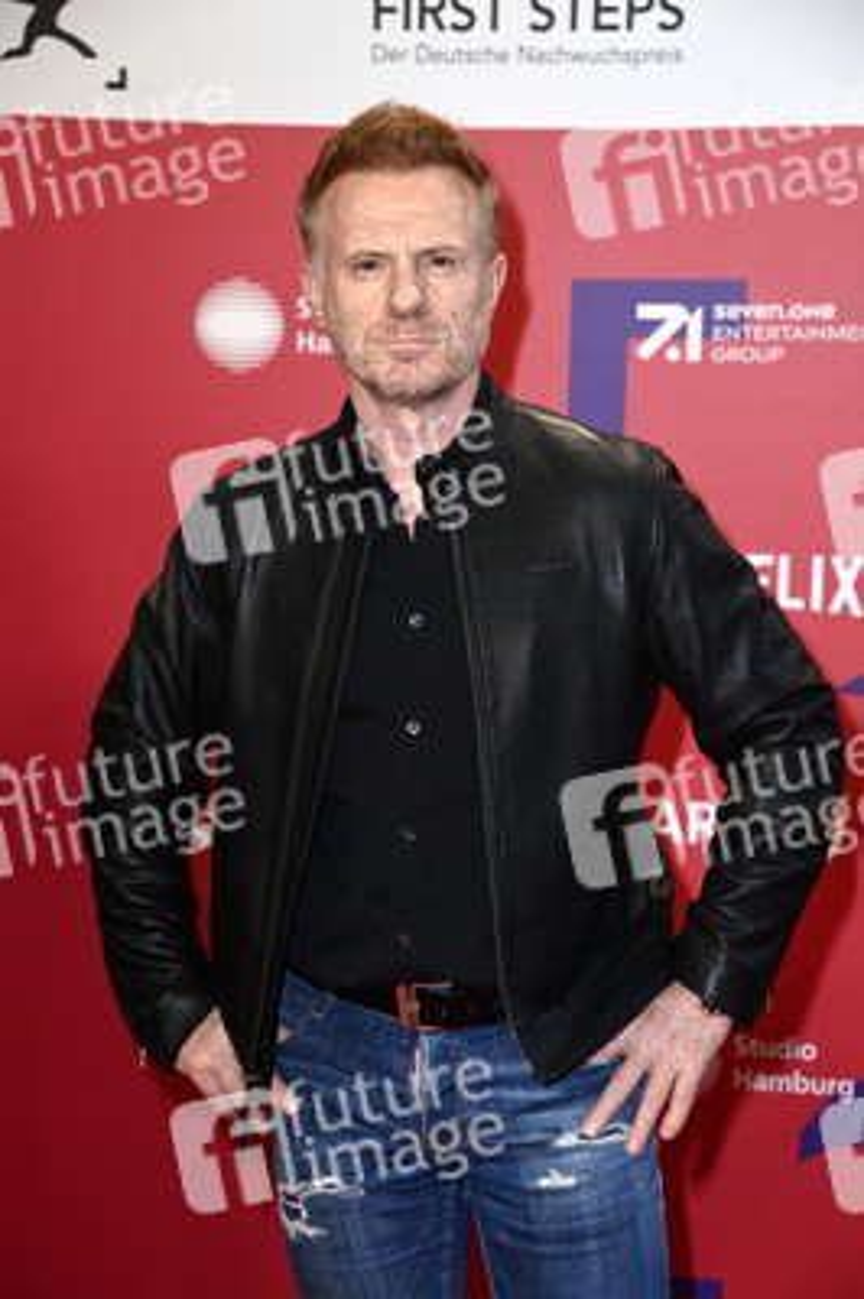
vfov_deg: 20.8
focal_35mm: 98
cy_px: 650
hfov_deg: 13.9
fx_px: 3534
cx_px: 432
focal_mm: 98
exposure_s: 1/250
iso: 640
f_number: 6.3
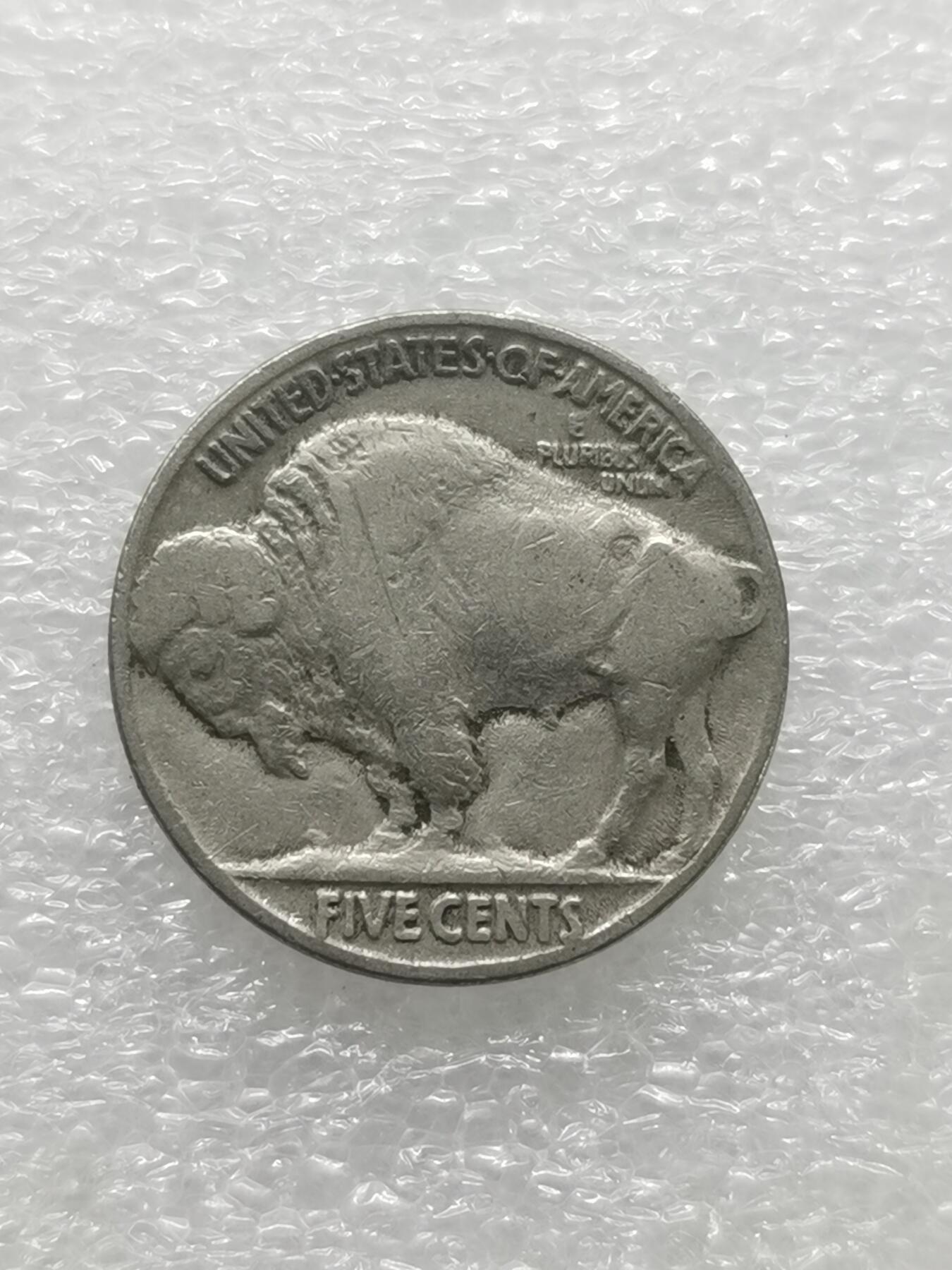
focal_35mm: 81
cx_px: 476
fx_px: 2970
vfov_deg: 24.1
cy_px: 635
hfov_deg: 18.2
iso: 64
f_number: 1.6
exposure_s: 1/100
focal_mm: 5.56
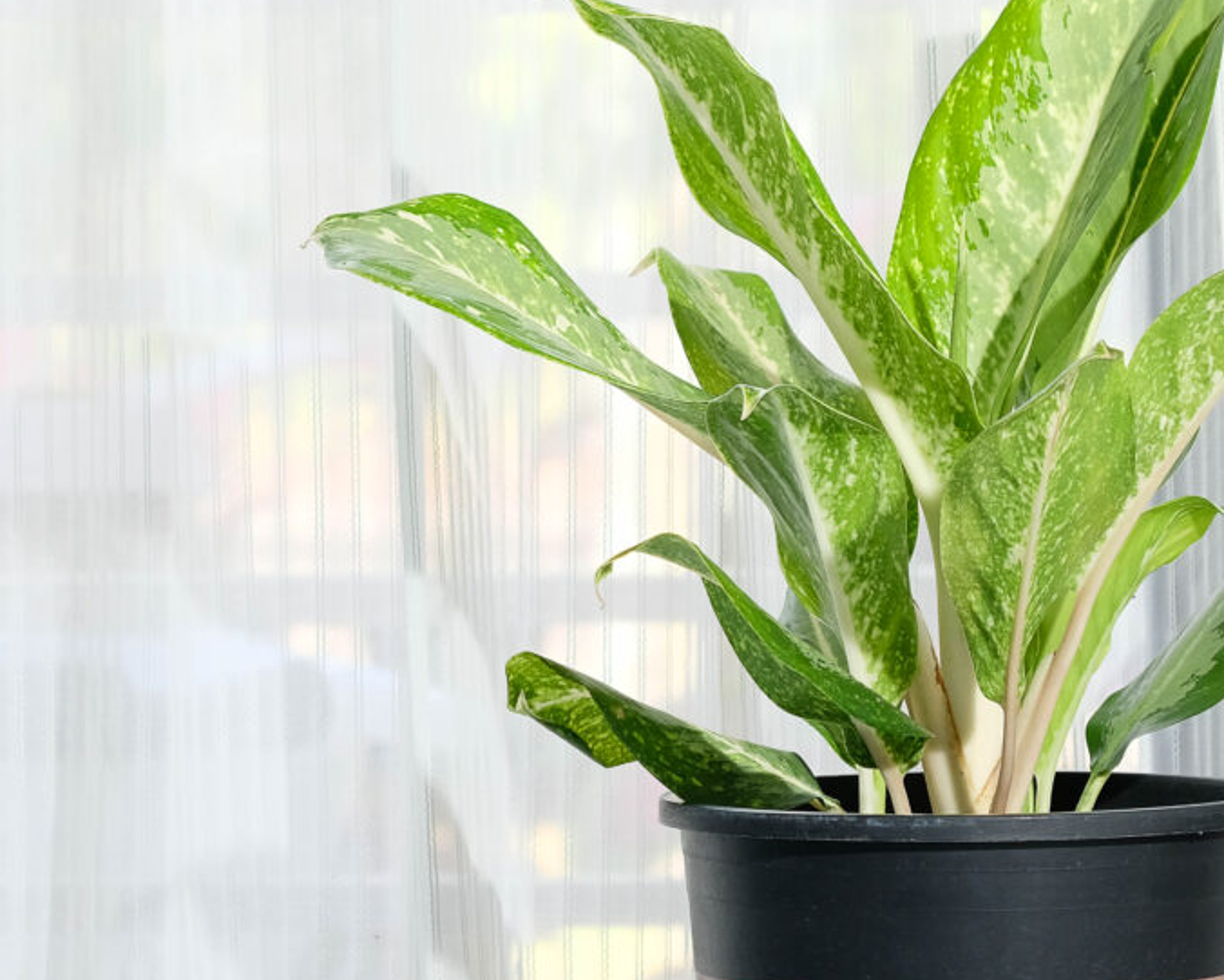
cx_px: 447
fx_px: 8116
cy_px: 467
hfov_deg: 8.6
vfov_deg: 6.9
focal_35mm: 224
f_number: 4
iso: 400
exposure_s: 1/125
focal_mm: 70
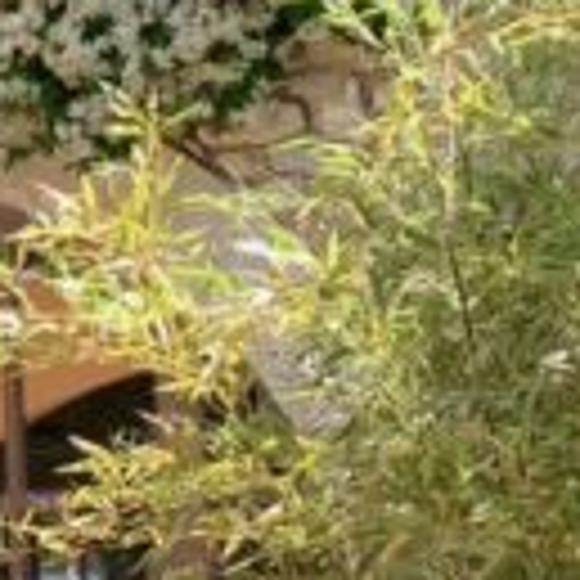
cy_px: 582
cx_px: -333
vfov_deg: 12.6
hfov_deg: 12.1
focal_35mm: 137
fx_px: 2597
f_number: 1.8
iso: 25
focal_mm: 4.25
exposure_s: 1/122
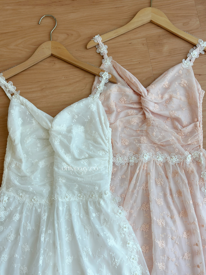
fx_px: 381
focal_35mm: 48
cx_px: 103
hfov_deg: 30.3
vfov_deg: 39.7
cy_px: 138
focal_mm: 6.86
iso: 80
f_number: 1.78
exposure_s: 1/344
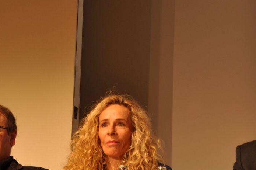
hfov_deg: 8.0
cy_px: 49
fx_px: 1839
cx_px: 148
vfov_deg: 5.3
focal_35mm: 259
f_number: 5.3
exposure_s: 1/10
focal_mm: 80
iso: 200
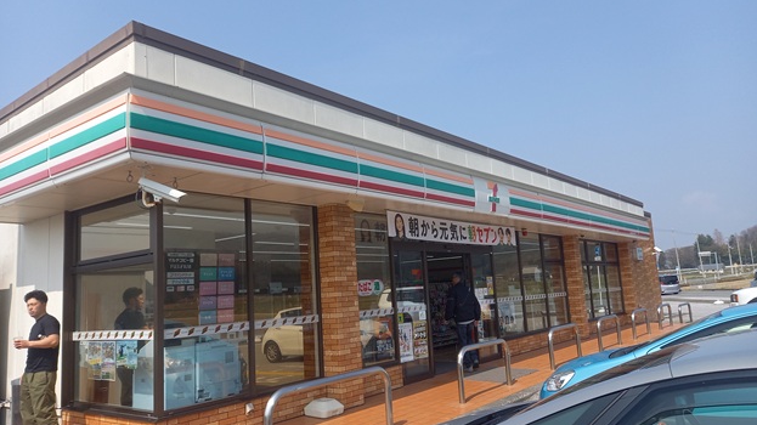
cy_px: 228
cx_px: 379
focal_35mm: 28
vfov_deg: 41.4
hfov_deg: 67.9
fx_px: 562
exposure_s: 1/996
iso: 50
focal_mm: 4.65
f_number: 1.8
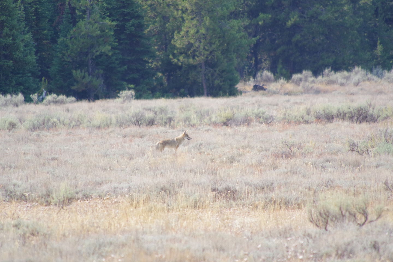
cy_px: 131
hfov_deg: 3.3
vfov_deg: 2.2
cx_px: 196
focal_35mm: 630
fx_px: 6877
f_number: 9
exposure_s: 1/500
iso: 800
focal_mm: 420
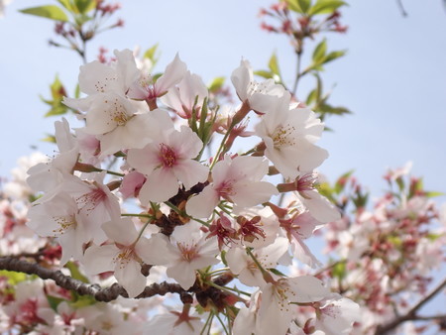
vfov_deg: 14.8
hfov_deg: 19.6
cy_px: 168
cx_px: 223
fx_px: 1289
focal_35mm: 100
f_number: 6.3
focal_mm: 18
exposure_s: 1/250
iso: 100
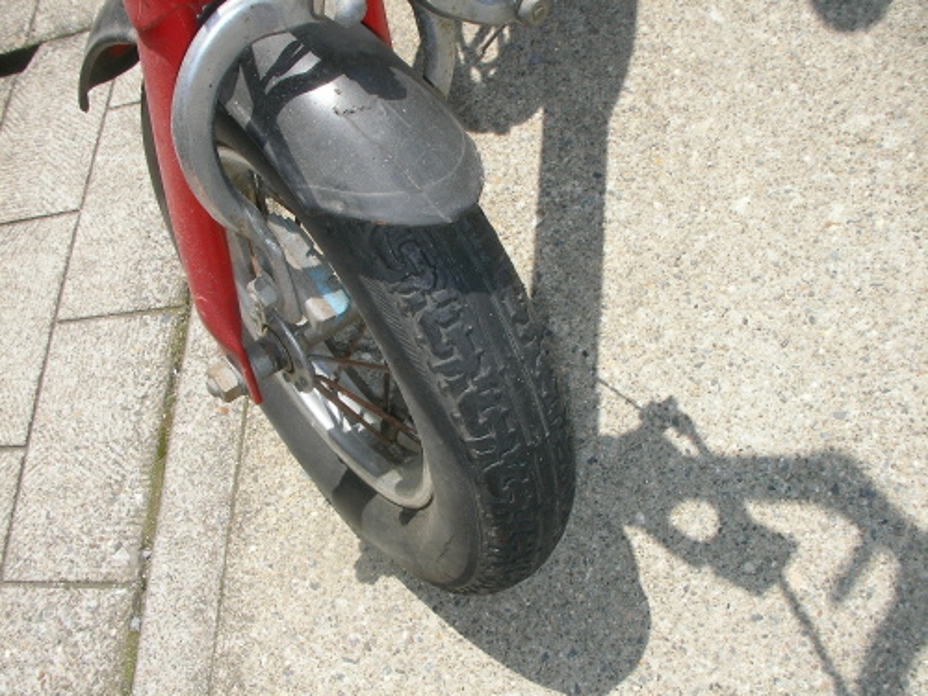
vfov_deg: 37.7
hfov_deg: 49.0
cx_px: 464
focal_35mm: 38
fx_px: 1019
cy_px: 348
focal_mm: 6.3
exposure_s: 1/171
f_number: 5.6
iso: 50
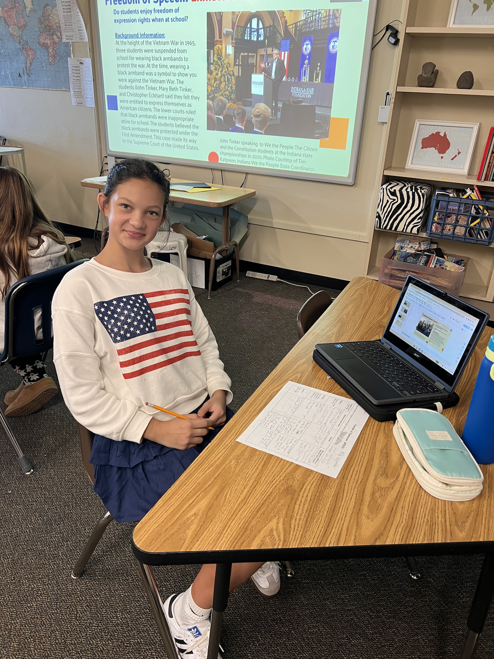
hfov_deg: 53.1
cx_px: 247
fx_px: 495
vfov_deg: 67.3
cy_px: 330
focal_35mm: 26
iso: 125
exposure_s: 1/60
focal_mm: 5.7
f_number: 1.5
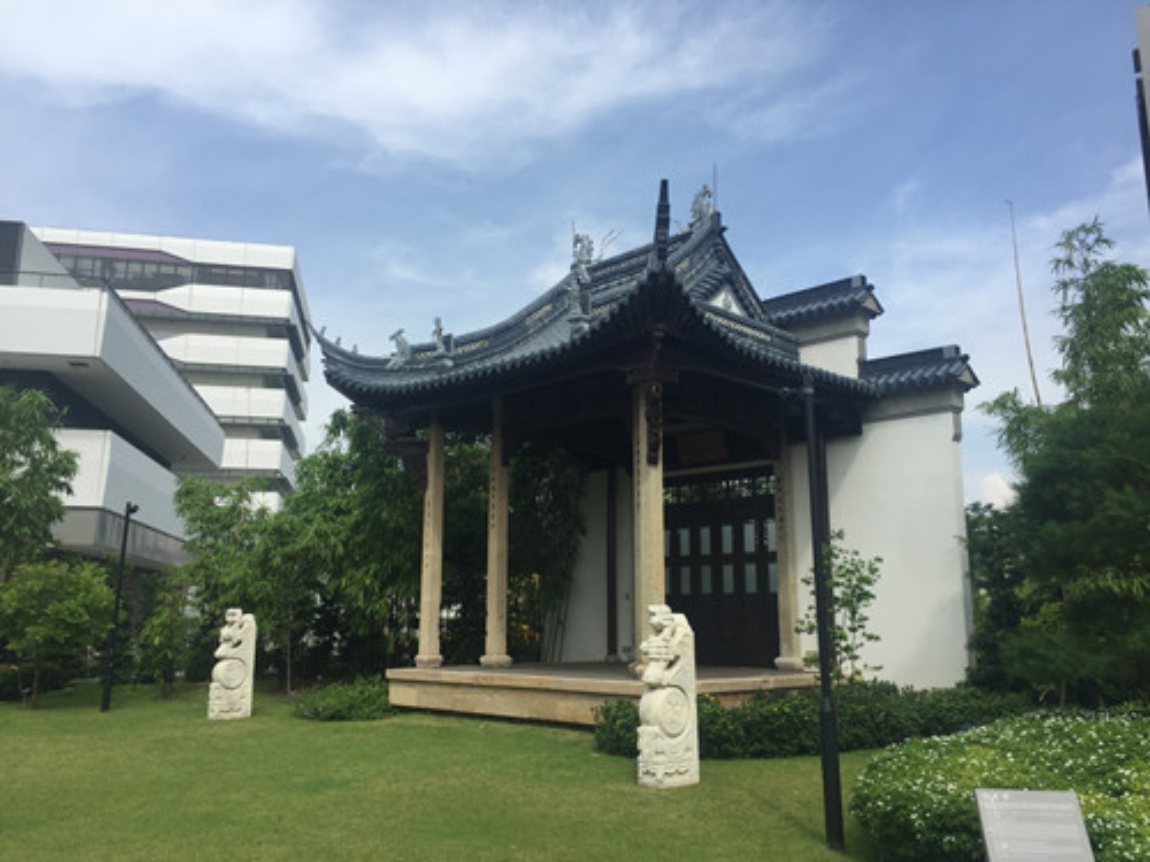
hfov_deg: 61.7
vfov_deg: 48.2
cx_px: 575
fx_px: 963
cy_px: 431
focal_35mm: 29
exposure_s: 1/1721
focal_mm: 4.15
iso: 32
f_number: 2.2
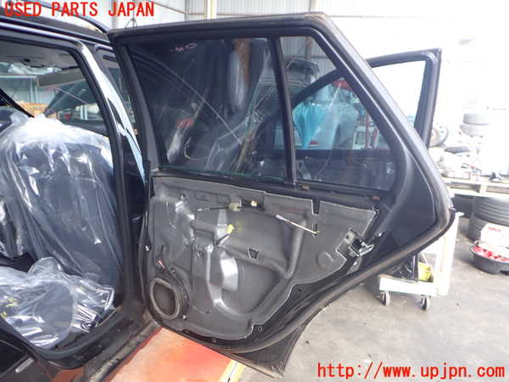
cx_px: 254
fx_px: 441
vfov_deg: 46.8
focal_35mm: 30
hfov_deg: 60.0
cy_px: 191
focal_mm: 5.4
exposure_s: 1/125
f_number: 2.3
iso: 200
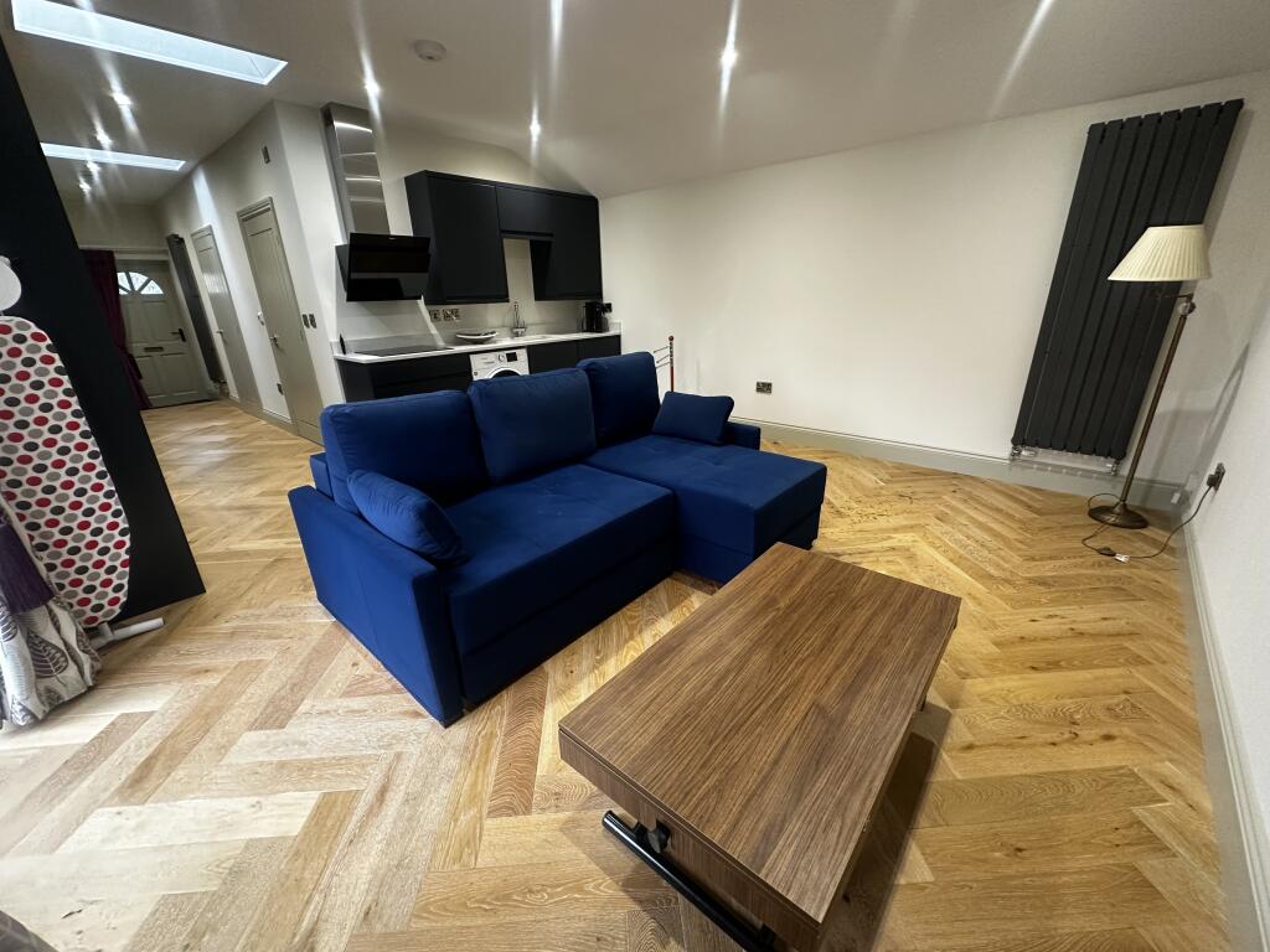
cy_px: 476
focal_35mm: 14
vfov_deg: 85.7
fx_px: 514
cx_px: 635
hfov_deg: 102.1
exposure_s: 1/50
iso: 320
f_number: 2.2
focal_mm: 2.22
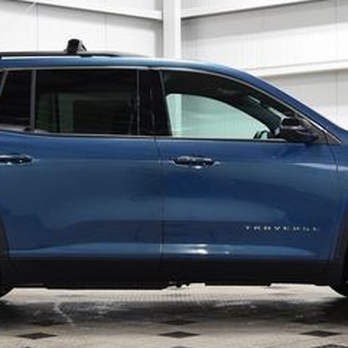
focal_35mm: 98
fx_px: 1116
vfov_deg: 17.7
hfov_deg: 17.7
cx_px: 168
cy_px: 199
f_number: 6.3
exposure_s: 1/15
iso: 500
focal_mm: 29
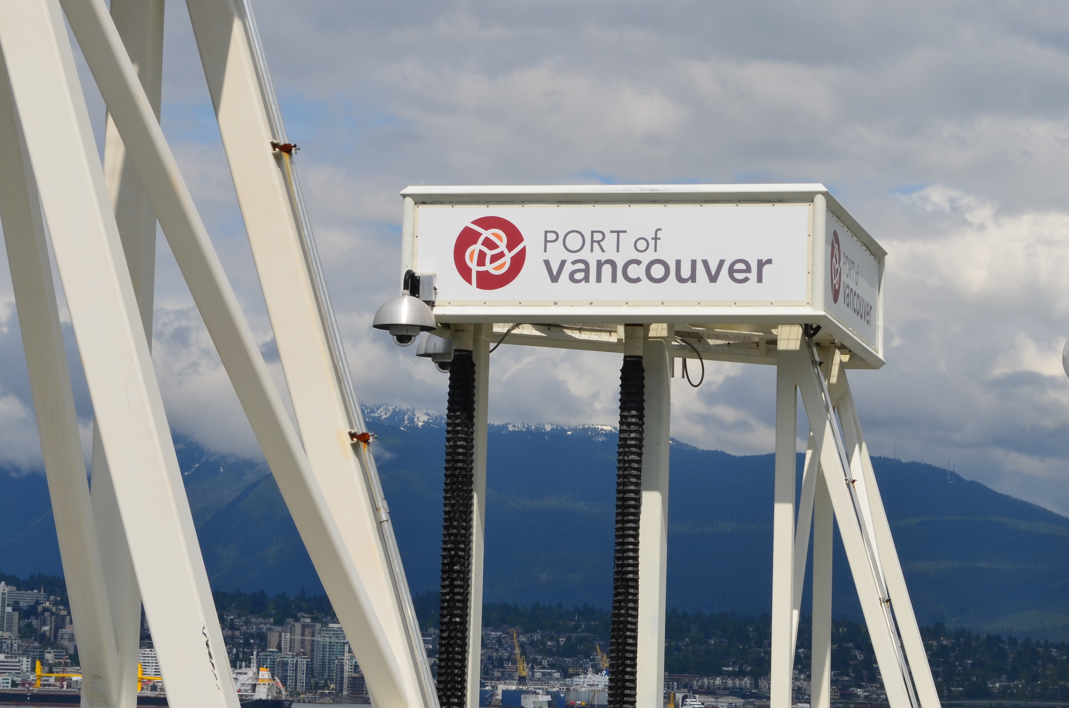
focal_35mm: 117
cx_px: 651
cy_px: 233
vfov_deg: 11.7
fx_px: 3458
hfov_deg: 17.6
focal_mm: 55
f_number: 13
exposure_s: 1/250
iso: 100
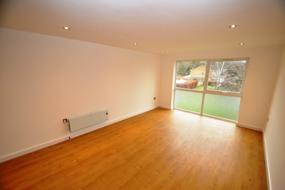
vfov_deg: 77.2
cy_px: 95
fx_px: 119
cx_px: 142
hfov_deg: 100.5
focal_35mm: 15
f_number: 4
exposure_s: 1/60
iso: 400
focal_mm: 10
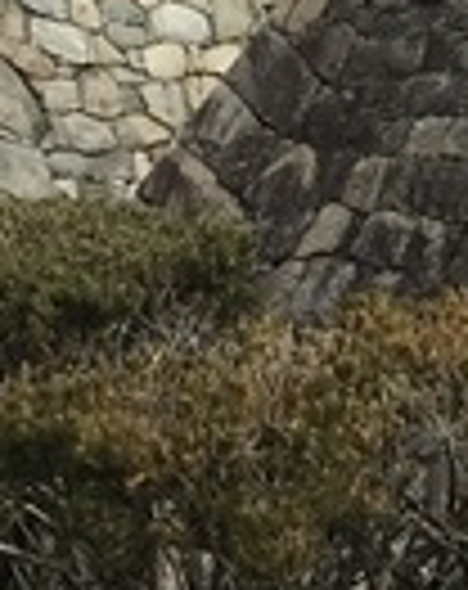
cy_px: -968
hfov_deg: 6.9
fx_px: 3862
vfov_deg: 7.9
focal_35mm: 222
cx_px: 76
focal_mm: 4.15
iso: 25
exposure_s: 1/1479
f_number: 2.2
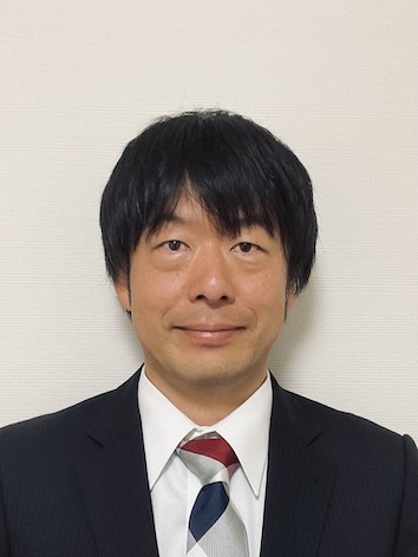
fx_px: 467
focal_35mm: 29
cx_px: 209
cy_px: 278
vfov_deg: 61.7
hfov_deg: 48.2
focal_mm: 3
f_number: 1.8
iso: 200
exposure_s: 1/50
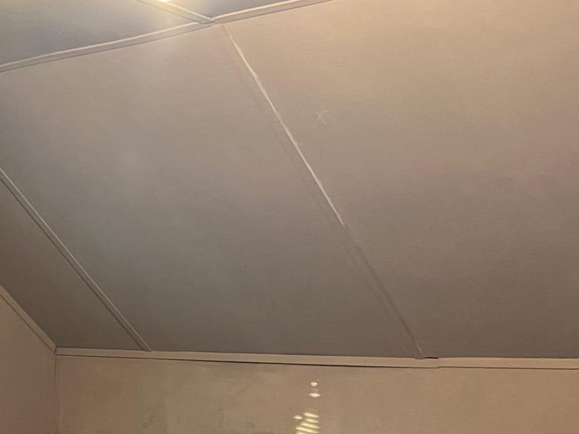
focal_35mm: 71
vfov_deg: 20.1
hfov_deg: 24.5
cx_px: -137
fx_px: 1187
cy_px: 434
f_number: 1.5
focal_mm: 5.7
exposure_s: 1/60
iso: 500
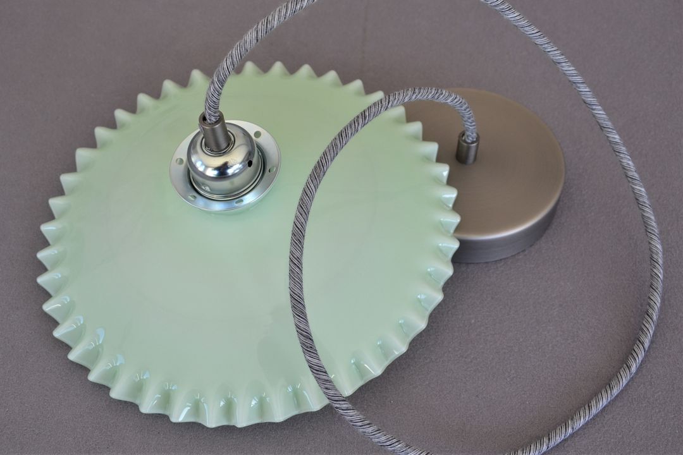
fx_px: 797
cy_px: 228
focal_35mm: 42
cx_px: 342
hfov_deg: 46.4
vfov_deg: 31.9
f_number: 5.6
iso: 320
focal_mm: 28
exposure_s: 1/125
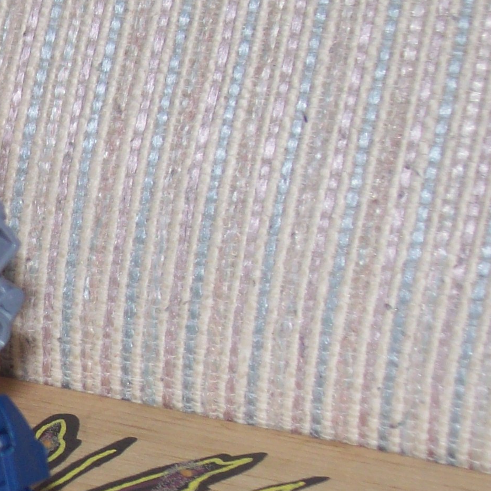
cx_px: -233
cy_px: 347
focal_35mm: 151
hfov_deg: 11.1
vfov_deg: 11.6
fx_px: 2423
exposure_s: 1/84.5
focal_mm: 9.4
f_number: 3.4
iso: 80
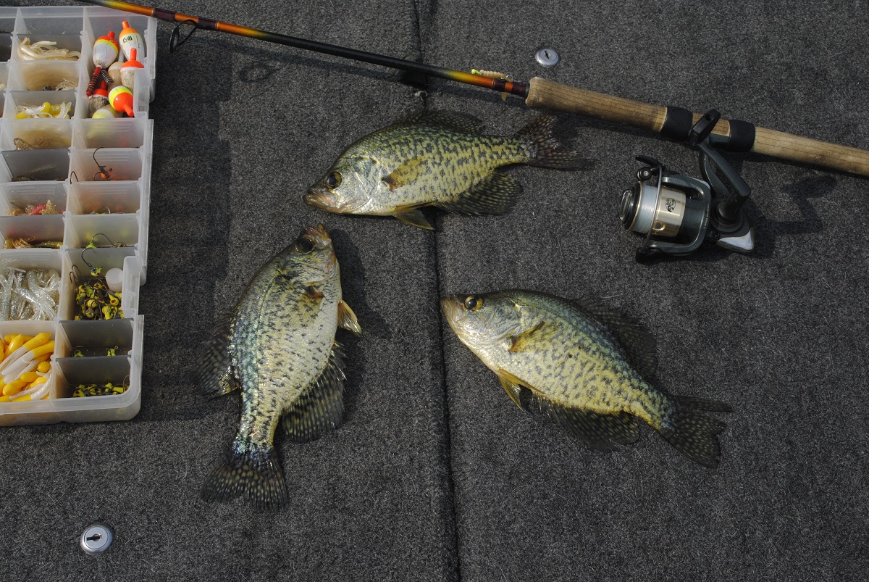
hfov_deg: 43.6
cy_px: 291
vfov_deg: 29.9
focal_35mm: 45
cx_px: 434
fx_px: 1087
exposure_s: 1/400
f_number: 10
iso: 200
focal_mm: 30
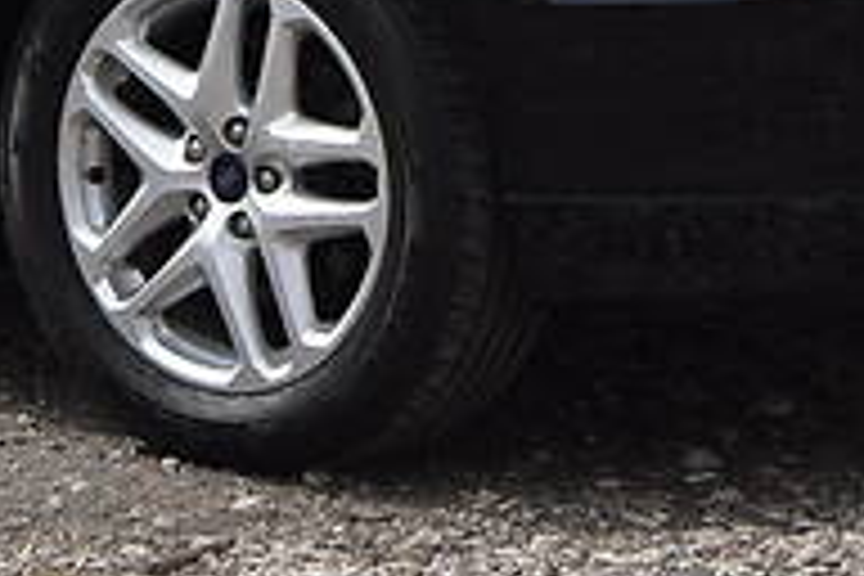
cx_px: 18
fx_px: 6312
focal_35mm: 263
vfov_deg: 5.2
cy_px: -340
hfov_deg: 7.8
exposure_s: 1/320
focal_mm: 42
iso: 200
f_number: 9
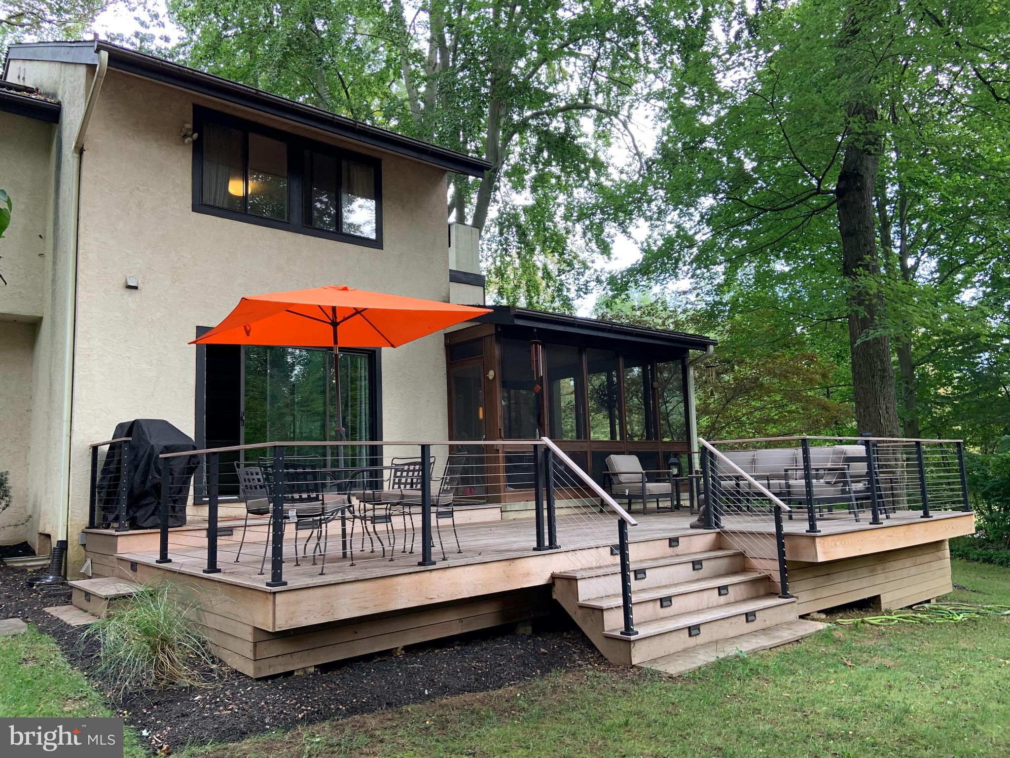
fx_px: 759
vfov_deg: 53.1
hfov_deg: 67.3
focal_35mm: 26
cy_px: 379
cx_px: 505
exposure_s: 1/121
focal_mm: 4.25
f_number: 1.8
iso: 64
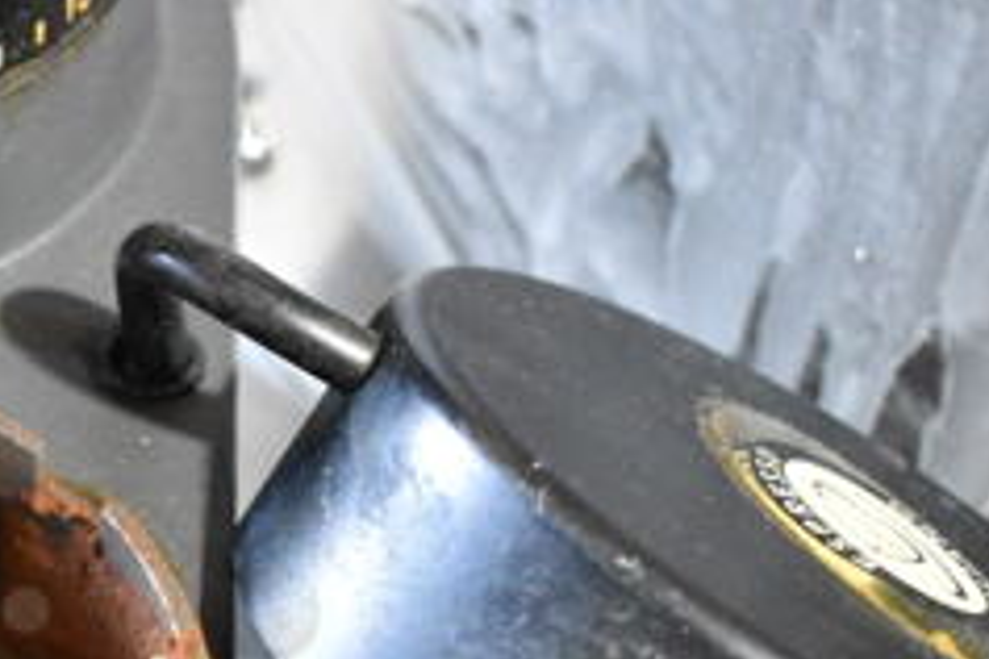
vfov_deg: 12.0
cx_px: 25
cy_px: 780
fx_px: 3085
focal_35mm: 112
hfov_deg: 17.8
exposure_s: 1/100
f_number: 5
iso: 6400
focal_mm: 29
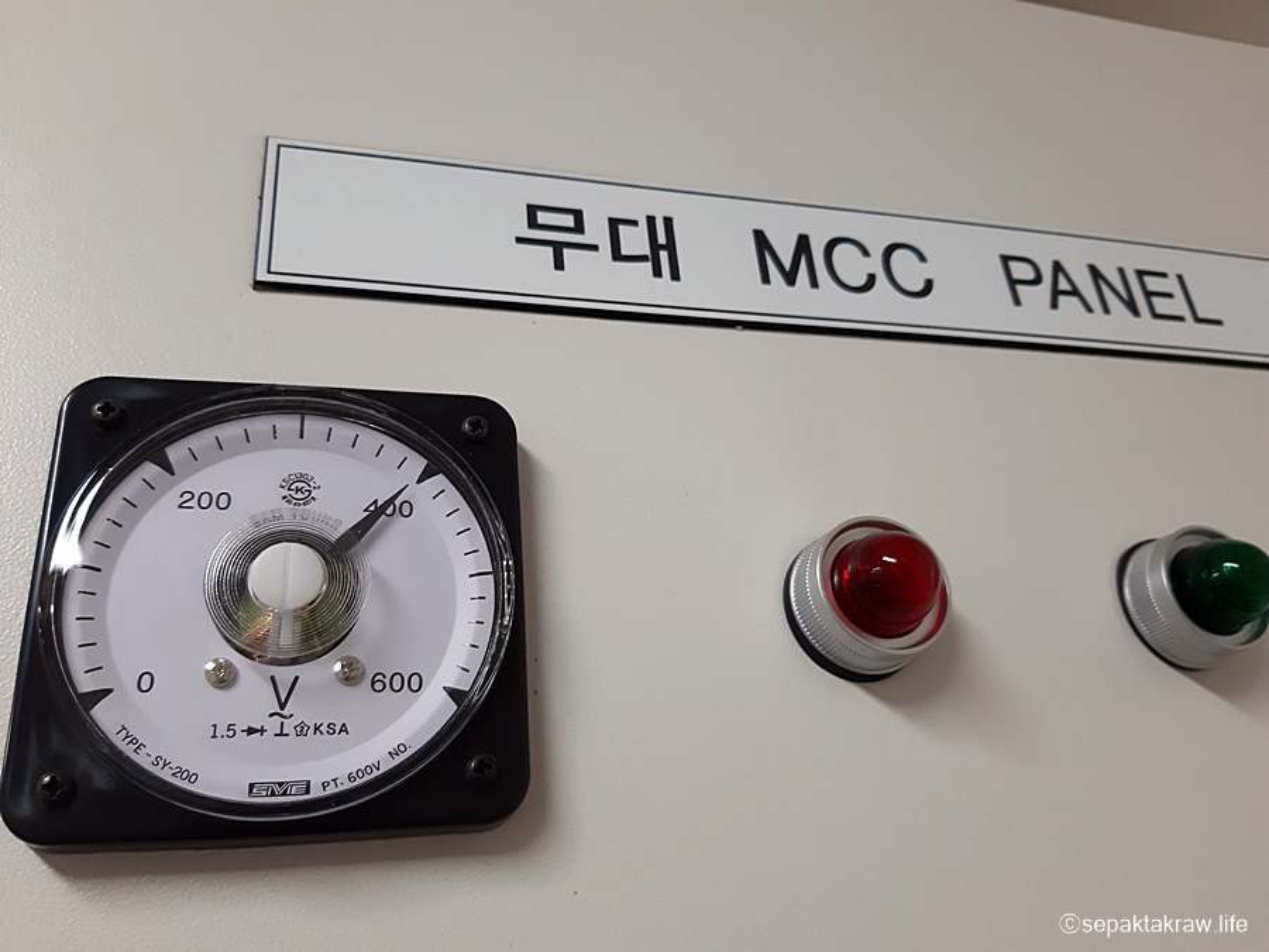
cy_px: 476
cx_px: 634
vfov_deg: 51.4
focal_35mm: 27
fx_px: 990
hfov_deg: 65.3
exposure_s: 1/60
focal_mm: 3.93
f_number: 1.7
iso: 200
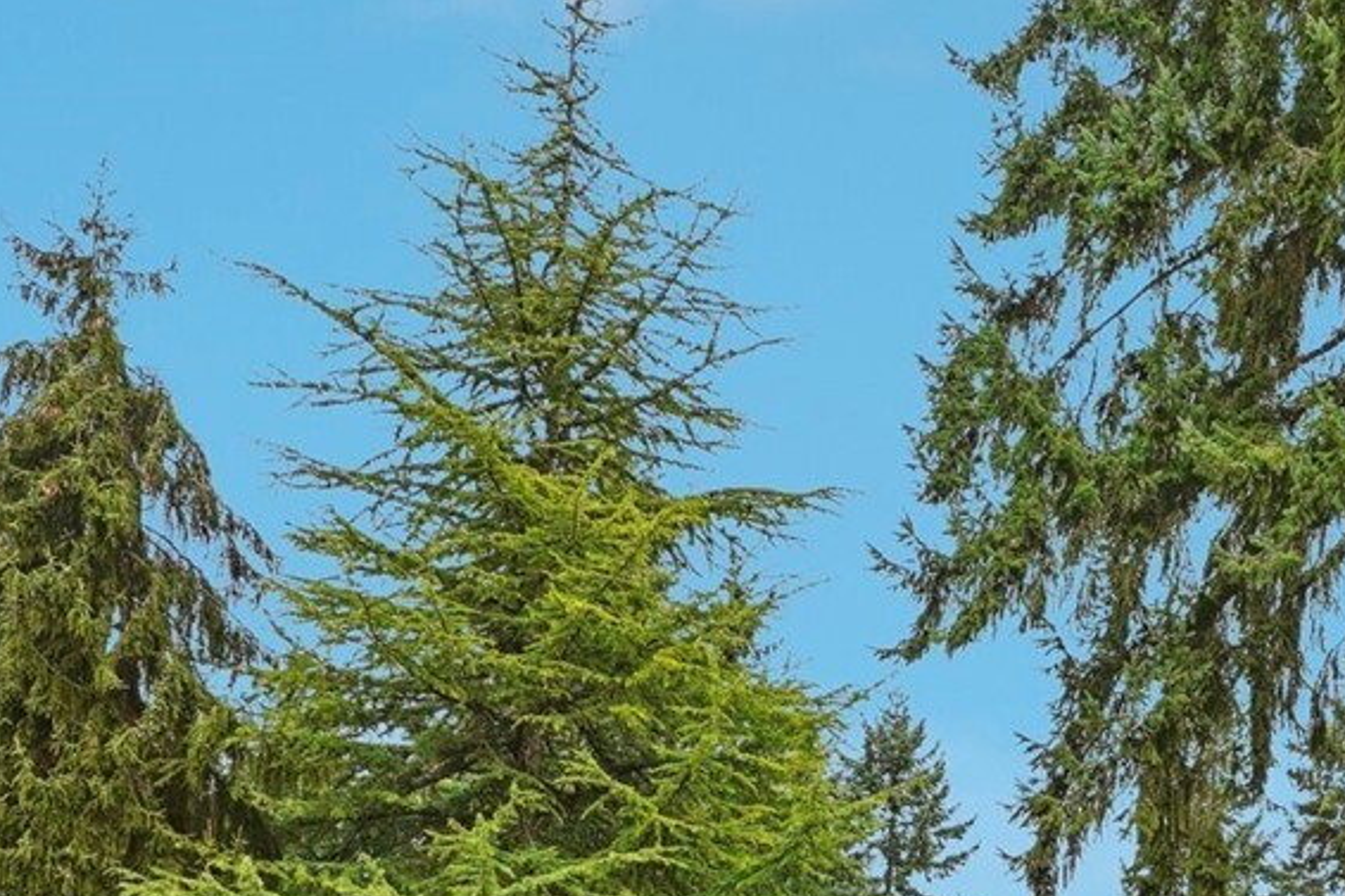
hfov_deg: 34.3
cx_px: 1429
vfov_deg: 22.8
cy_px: 1247
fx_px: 1905
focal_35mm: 51
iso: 200
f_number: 8
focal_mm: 17
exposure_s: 1/125
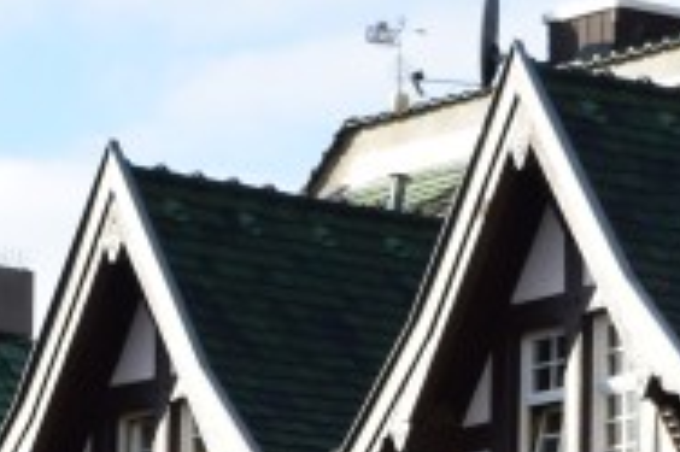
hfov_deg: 4.6
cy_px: 1103
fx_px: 8487
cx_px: -199
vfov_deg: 3.0
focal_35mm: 450
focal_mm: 55
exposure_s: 1/320
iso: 400
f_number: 10
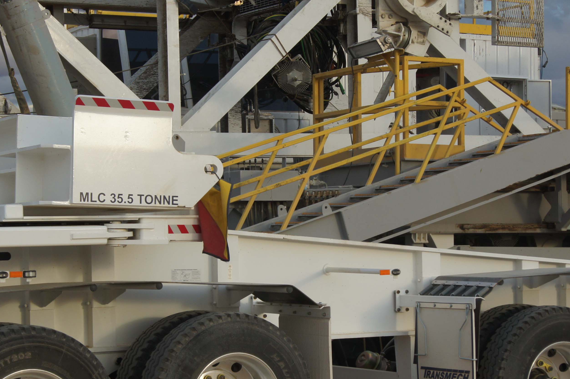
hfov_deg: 21.3
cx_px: 304
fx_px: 1518
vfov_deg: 14.2
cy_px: 259
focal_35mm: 96
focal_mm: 35
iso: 200
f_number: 10
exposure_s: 1/80
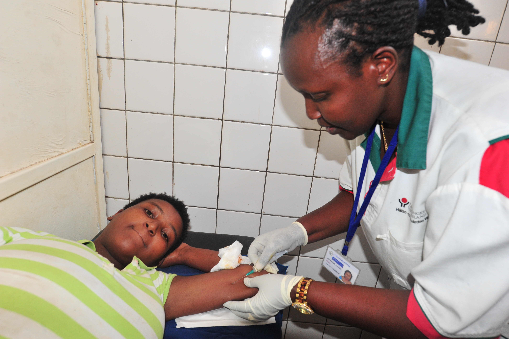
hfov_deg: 81.2
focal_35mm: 21
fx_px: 297
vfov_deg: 59.4
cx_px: 254
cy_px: 170
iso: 1600
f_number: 5.6
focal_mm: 21
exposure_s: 1/60
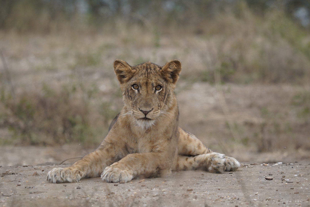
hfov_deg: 4.0
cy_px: 104
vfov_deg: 2.7
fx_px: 4404
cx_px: 155
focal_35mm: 512
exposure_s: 1/500
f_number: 5.6
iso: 500
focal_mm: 341
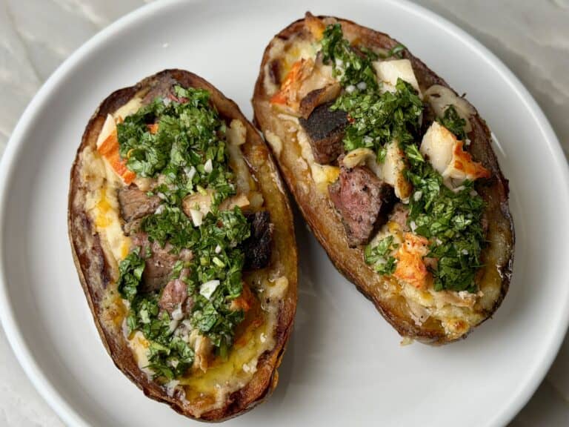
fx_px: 789
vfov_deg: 30.3
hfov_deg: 39.7
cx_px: 284
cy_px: 214
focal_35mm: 48
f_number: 1.78
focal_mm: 6.76
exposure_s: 1/292
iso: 64
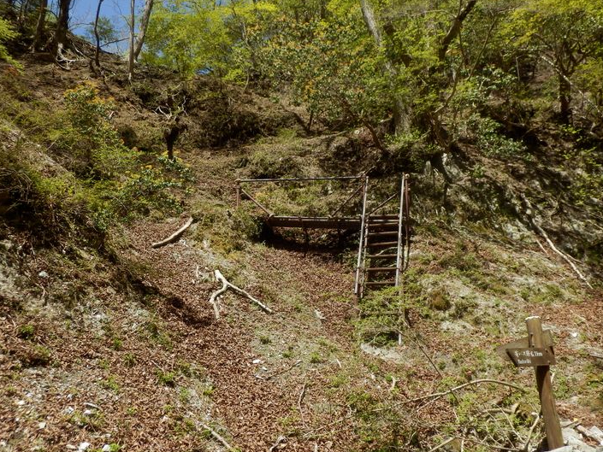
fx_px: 732
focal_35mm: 42
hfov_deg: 44.8
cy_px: 237
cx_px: 323
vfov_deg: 34.4
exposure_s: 1/500
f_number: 3.9
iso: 80
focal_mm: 6.6
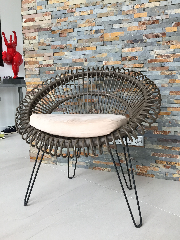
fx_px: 201
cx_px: 90
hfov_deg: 48.2
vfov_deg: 61.7
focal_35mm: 29
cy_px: 120
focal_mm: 4.15
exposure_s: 1/30
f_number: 2.2
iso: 32
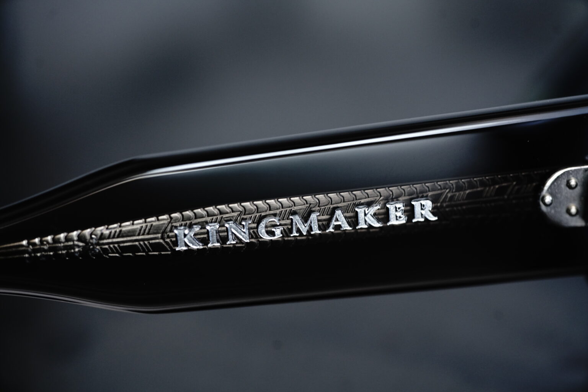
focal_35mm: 65
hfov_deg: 31.0
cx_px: 294
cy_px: 196
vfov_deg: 20.9
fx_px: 1062
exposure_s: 1/125
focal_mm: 65
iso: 1250
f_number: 2.8
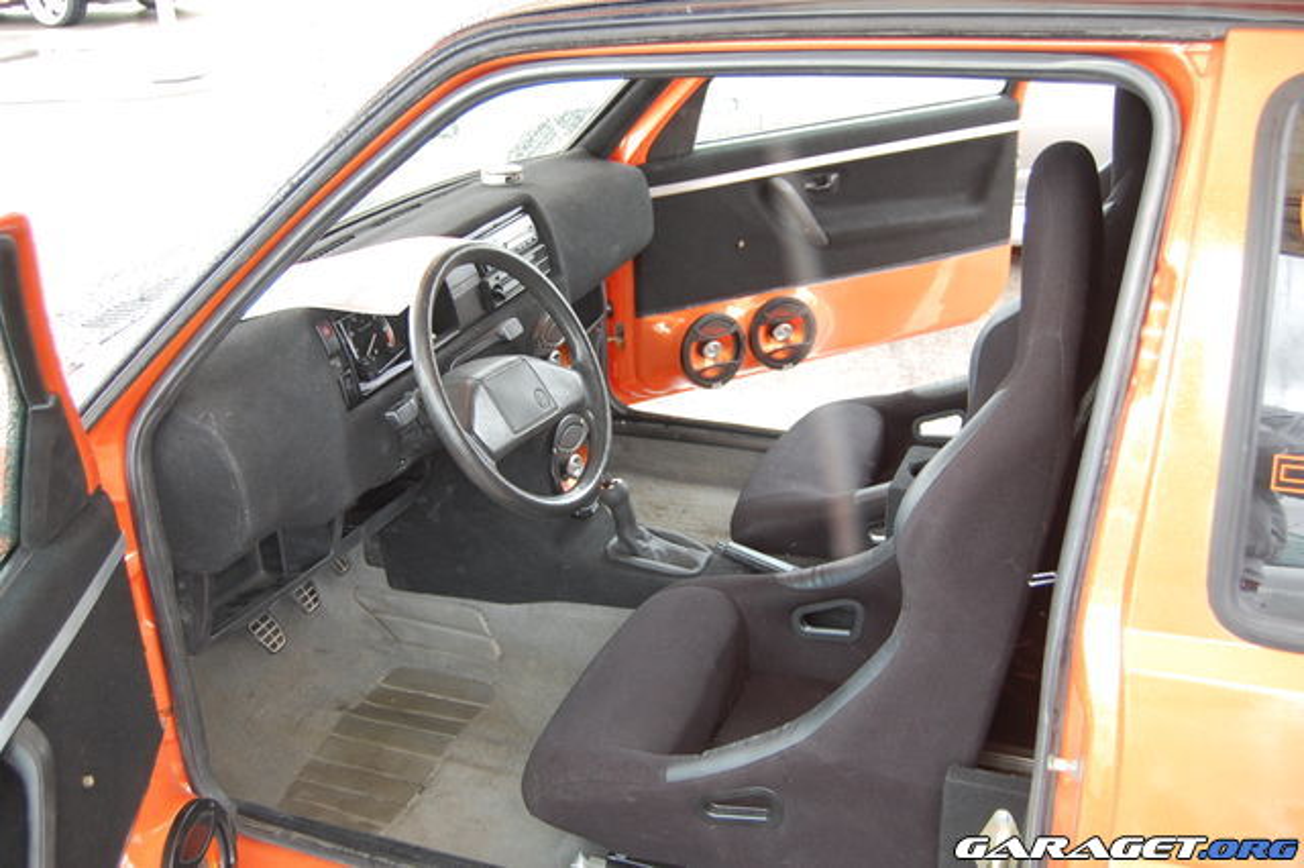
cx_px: 652
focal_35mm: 36
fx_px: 1303
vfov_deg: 36.8
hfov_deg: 53.2
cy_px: 434
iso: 400
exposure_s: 1/40
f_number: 4
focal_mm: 24
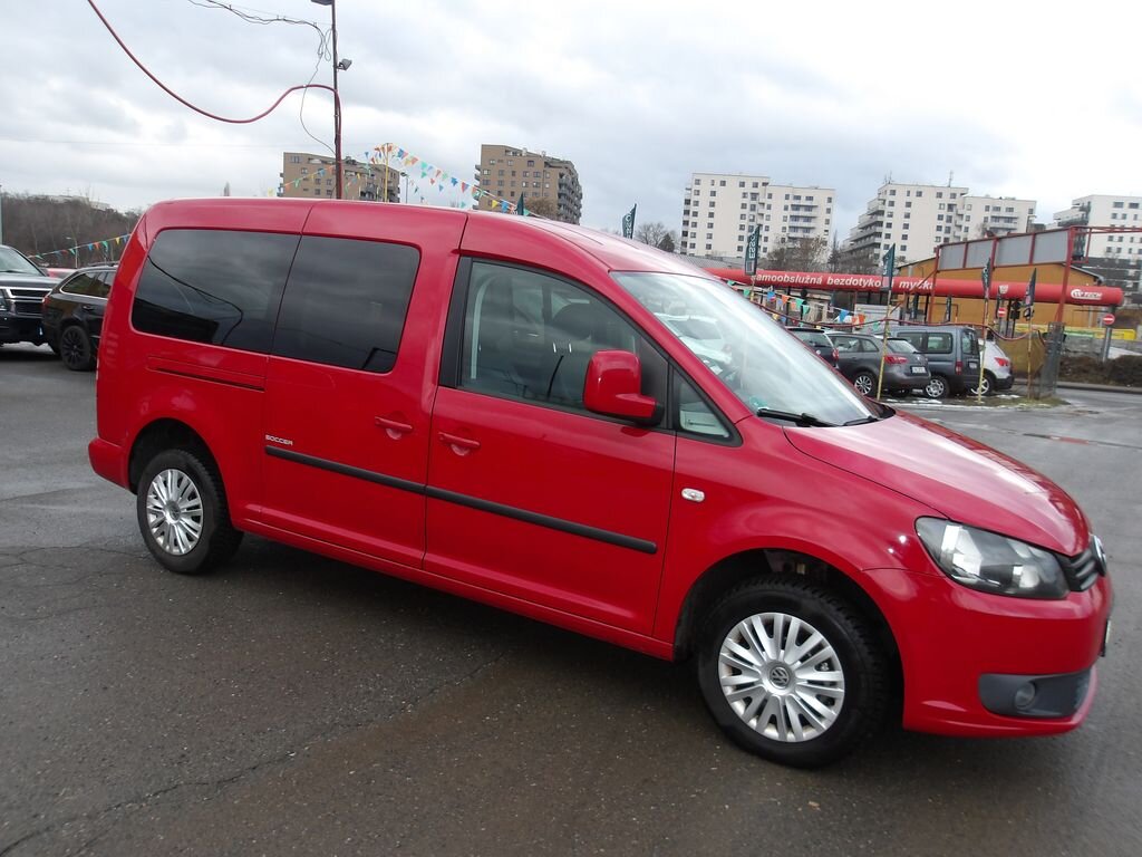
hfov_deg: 65.3
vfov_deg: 51.4
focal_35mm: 27
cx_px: 571
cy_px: 428
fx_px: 891
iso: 100
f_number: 3
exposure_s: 1/174
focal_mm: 4.9
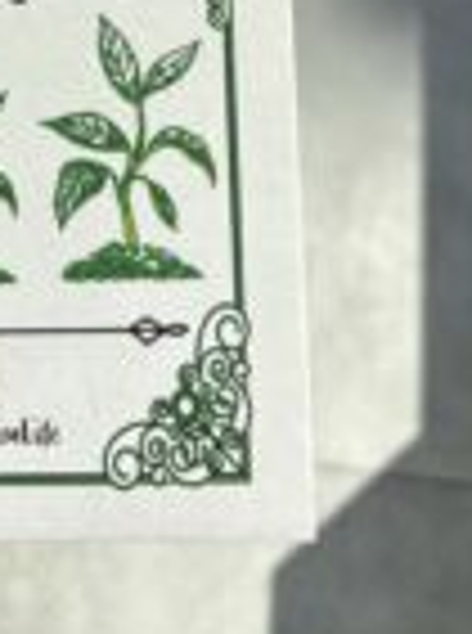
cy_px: -63
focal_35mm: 74
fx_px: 1352
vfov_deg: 24.6
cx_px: 72
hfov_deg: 19.5
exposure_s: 1/2398
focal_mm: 5.96
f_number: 1.6
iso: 50
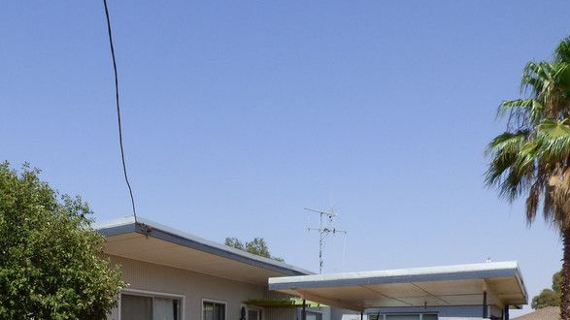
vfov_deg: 28.1
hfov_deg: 51.2
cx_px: 163
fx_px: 574
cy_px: 362
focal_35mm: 38
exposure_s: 1/1600
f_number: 3.2
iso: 100
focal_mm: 3.58
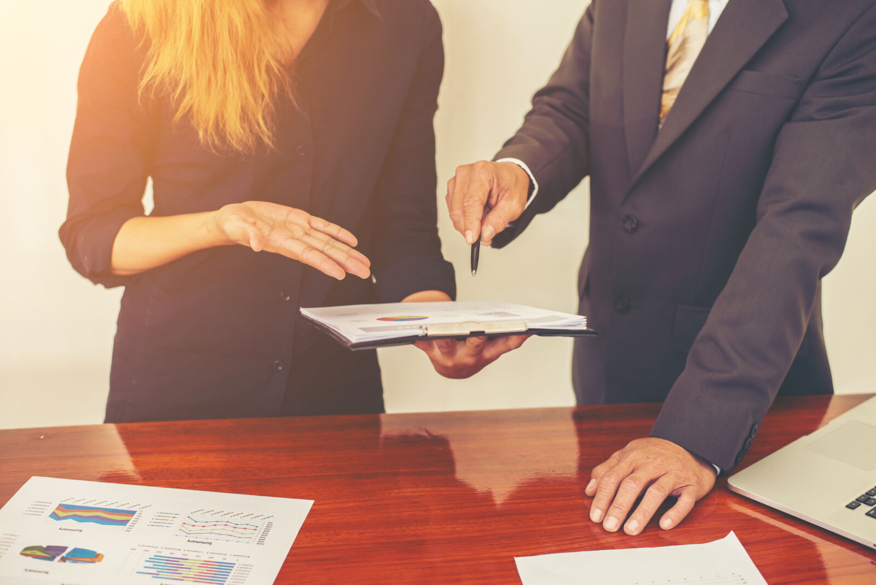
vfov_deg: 27.0
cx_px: 438
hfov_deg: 39.6
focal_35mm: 50
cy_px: 292
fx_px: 1217
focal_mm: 50
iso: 320
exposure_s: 1/250
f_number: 2.8
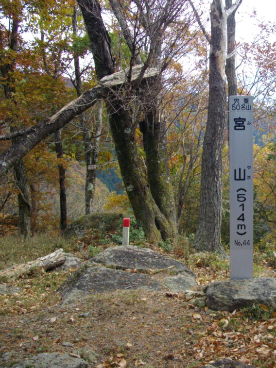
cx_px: 221
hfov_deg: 28.5
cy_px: 186
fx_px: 532
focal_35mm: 50
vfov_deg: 38.2
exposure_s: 1/320
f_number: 2.8
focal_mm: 6.2
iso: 100
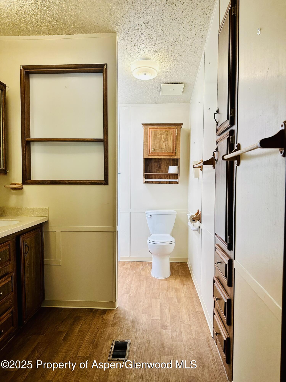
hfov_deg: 56.8
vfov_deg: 71.6
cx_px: 143
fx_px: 264
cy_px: 191
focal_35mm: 24
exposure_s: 1/120
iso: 160
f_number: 1.78
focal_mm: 6.86
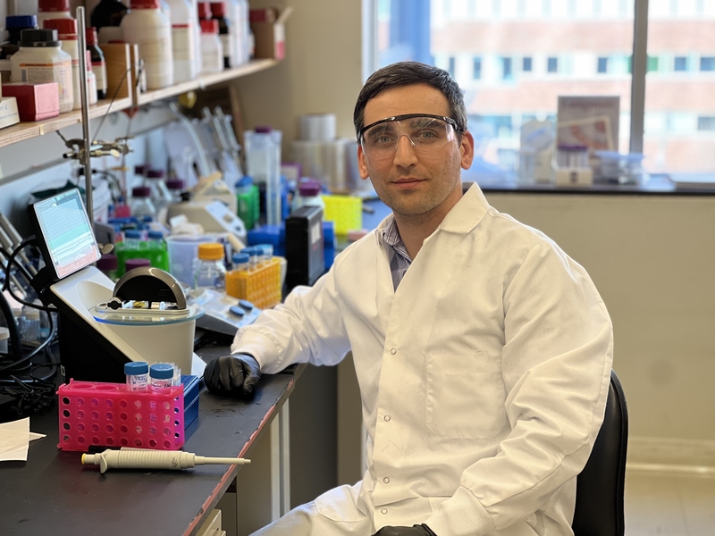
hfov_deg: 25.3
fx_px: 1590
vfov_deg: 19.1
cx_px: 358
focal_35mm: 77
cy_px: 268
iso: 125
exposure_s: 1/60
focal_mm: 9
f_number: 2.8
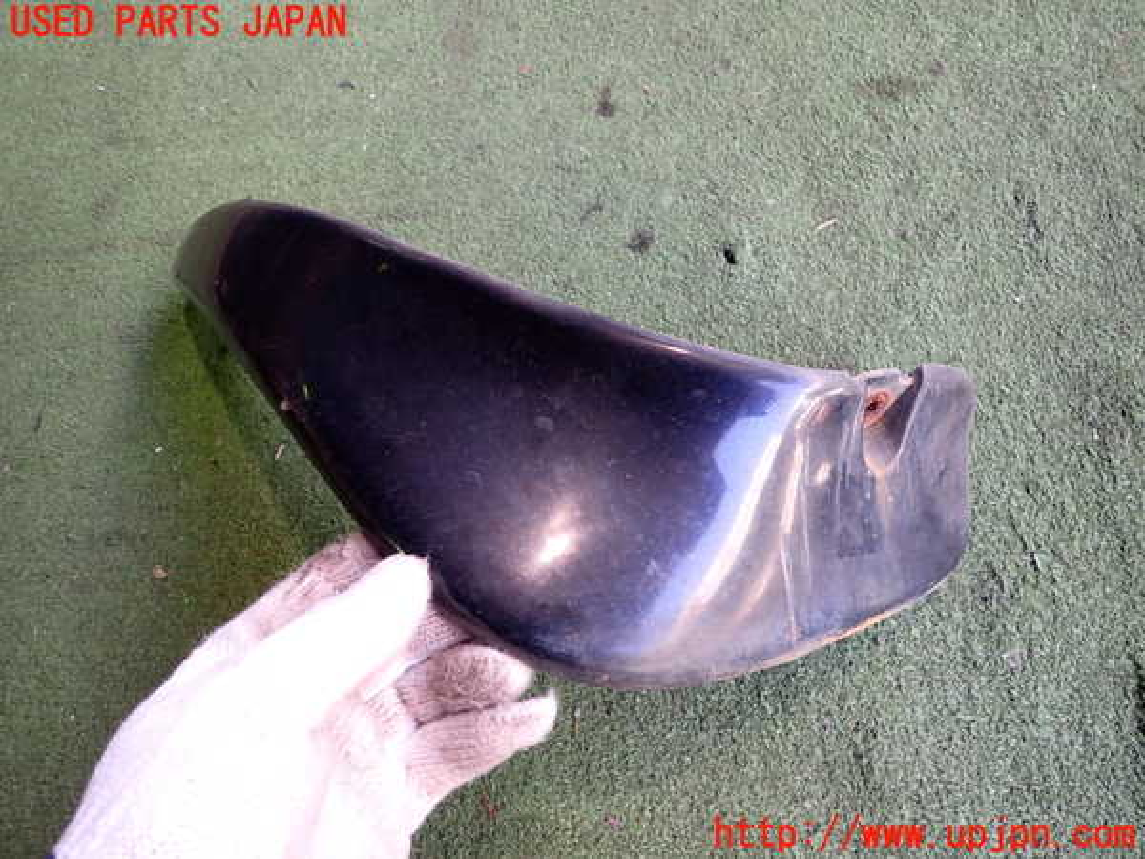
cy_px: 430
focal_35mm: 25
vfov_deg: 54.9
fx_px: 827
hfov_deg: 69.4
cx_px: 572
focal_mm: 4.5
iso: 200
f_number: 2
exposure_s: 1/50
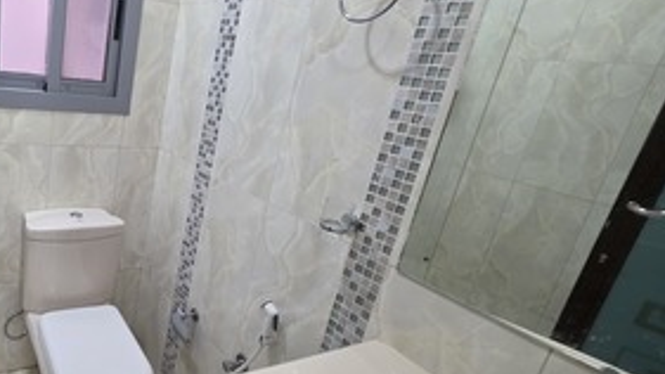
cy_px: 183
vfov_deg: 49.5
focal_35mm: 23
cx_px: 131
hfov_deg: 70.7
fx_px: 406
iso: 250
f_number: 1.9
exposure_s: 1/50
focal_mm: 2.2
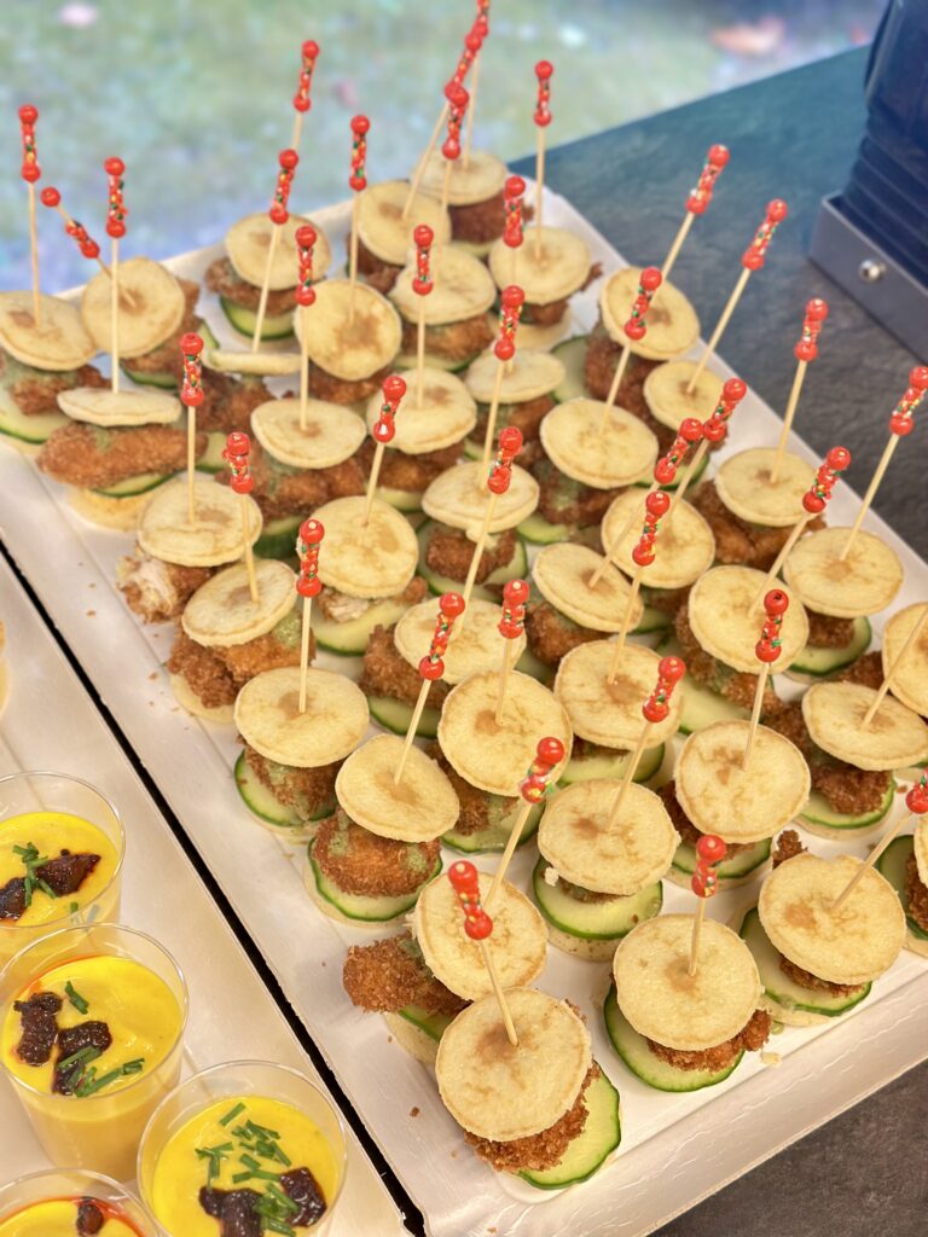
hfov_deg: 30.3
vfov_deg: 39.7
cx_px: 464
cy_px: 618
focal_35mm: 48
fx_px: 1716
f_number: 1.78
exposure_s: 1/60
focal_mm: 6.86
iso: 200
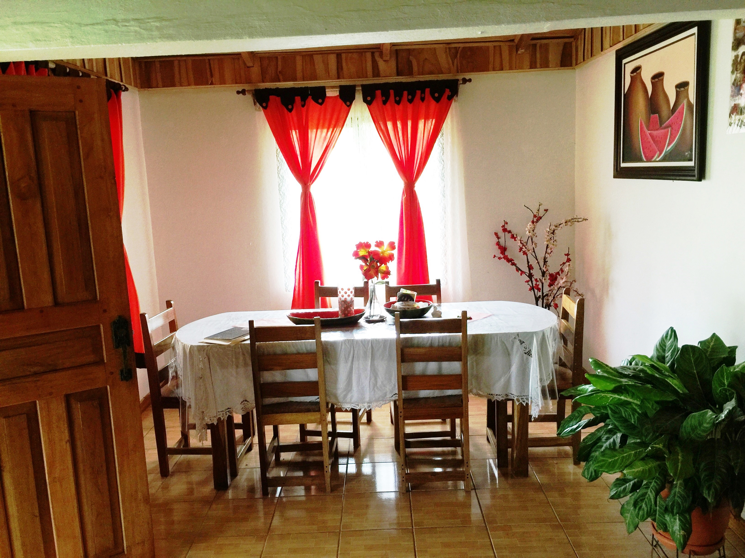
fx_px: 624
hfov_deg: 61.7
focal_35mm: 29
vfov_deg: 48.2
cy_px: 279
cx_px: 372
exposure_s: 1/30
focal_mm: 4.15
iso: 50
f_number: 2.2
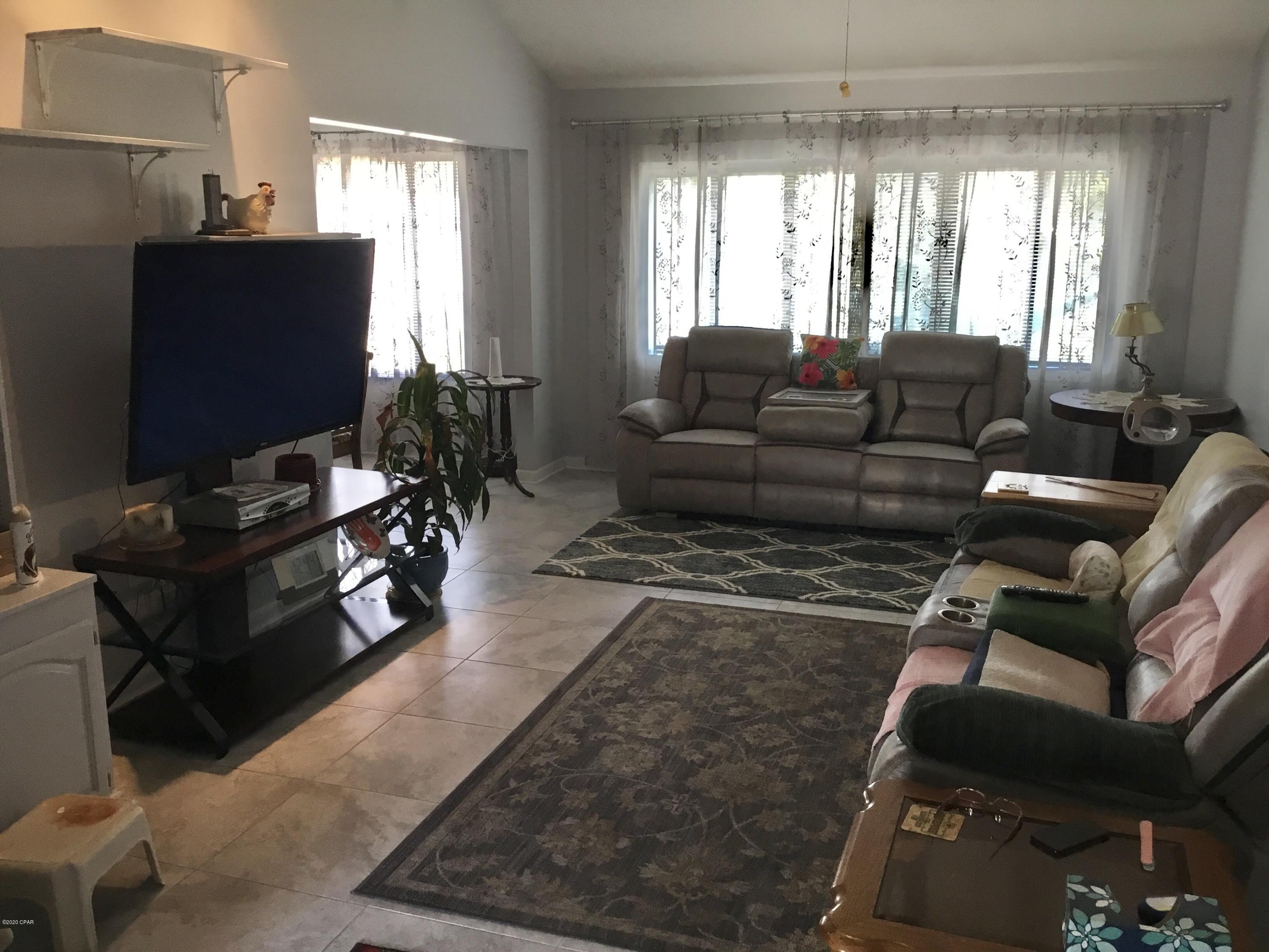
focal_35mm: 31
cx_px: 634
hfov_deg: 58.4
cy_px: 476
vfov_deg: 45.4
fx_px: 1136
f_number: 2.4
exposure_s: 1/30
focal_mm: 3.3
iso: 50
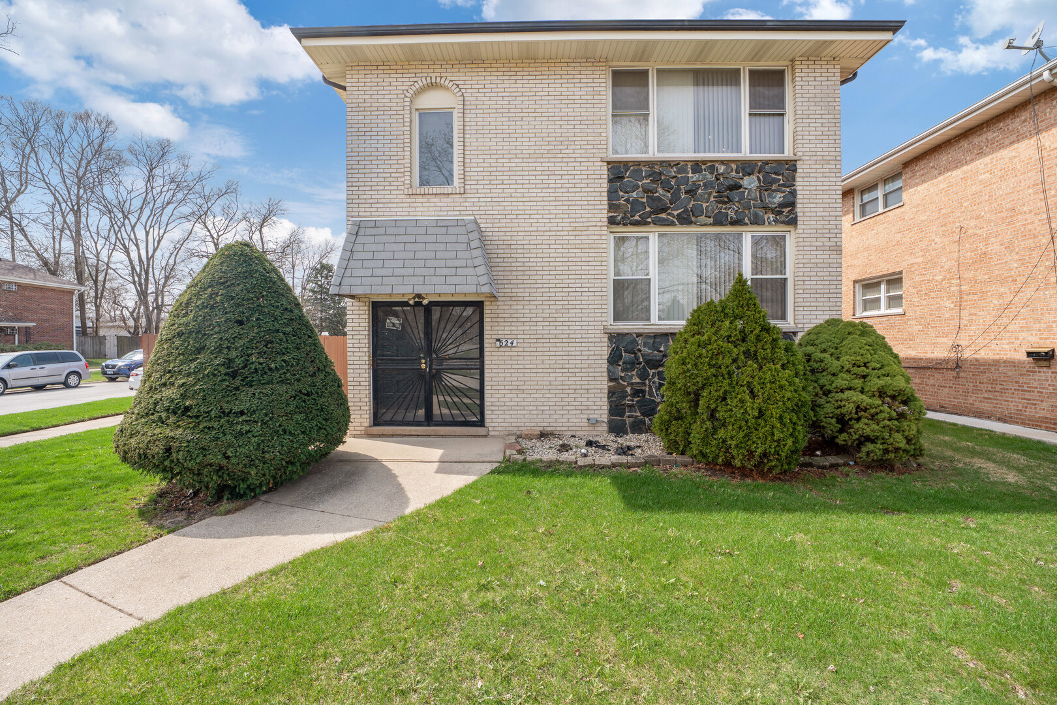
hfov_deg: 73.7
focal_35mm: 24
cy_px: 352
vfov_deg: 53.1
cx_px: 528
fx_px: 705
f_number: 10
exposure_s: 1/80
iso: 50
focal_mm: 24
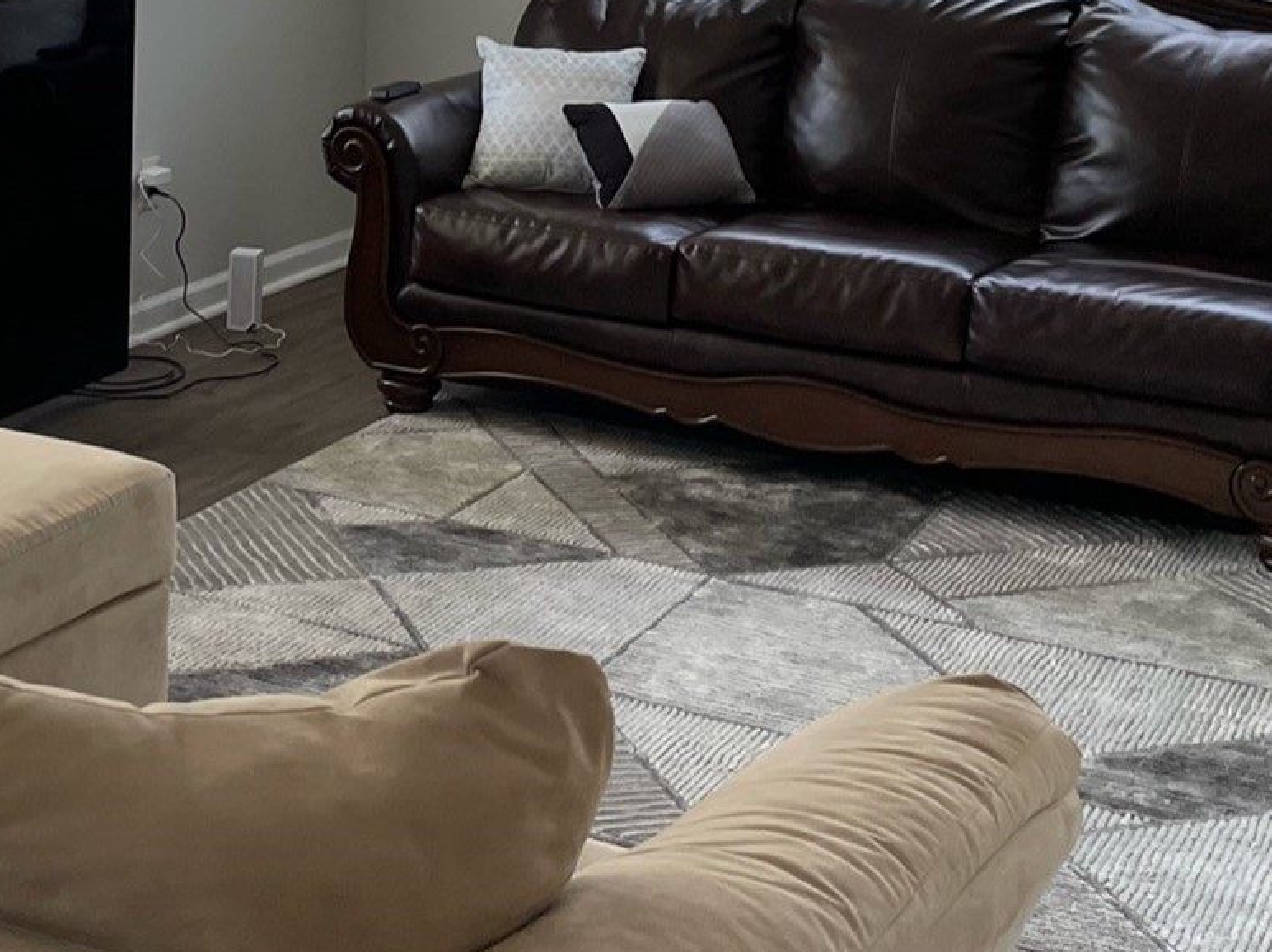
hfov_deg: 27.8
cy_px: 195
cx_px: 308
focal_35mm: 69
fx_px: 2534
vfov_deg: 21.0
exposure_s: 1/106
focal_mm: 4.2
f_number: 1.6
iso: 125
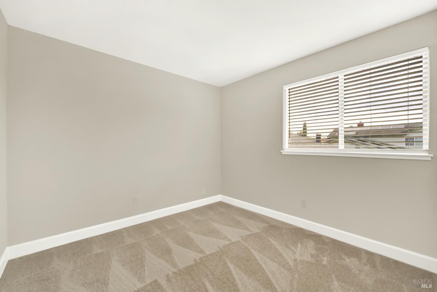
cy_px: 146
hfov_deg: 104.2
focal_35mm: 14
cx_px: 218
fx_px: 170
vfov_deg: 81.3
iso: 100
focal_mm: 14
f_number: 14
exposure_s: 1/10
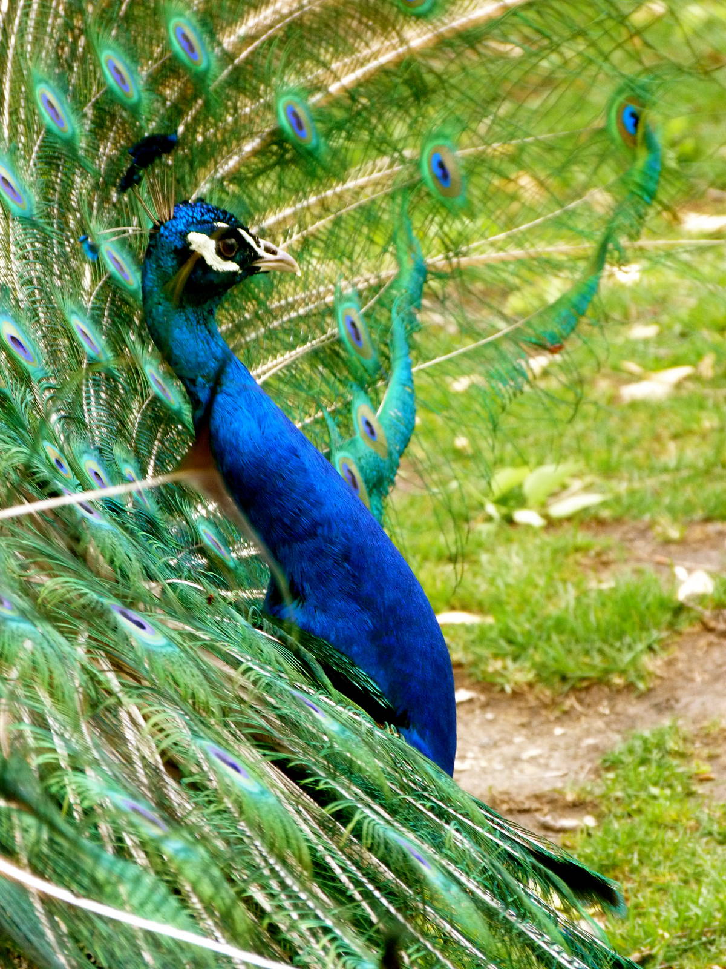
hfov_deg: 4.7
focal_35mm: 318
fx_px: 8893
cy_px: 484
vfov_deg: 6.2
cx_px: 363
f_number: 4.1
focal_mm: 57.2
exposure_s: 1/200
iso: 400
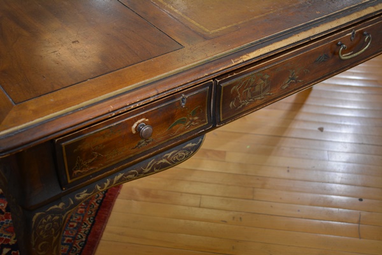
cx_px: 191
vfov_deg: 28.1
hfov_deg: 41.1
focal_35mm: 48
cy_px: 128
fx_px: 509
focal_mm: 32
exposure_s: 1/80
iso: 400
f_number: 4.8
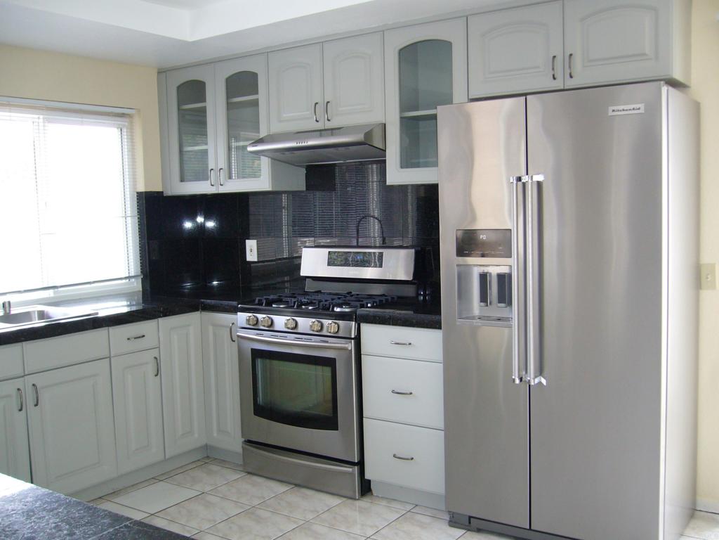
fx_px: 727
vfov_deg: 40.7
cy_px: 270
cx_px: 360
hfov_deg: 52.6
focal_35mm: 35
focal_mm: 5.8
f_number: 2.8
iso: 125
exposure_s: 1/30
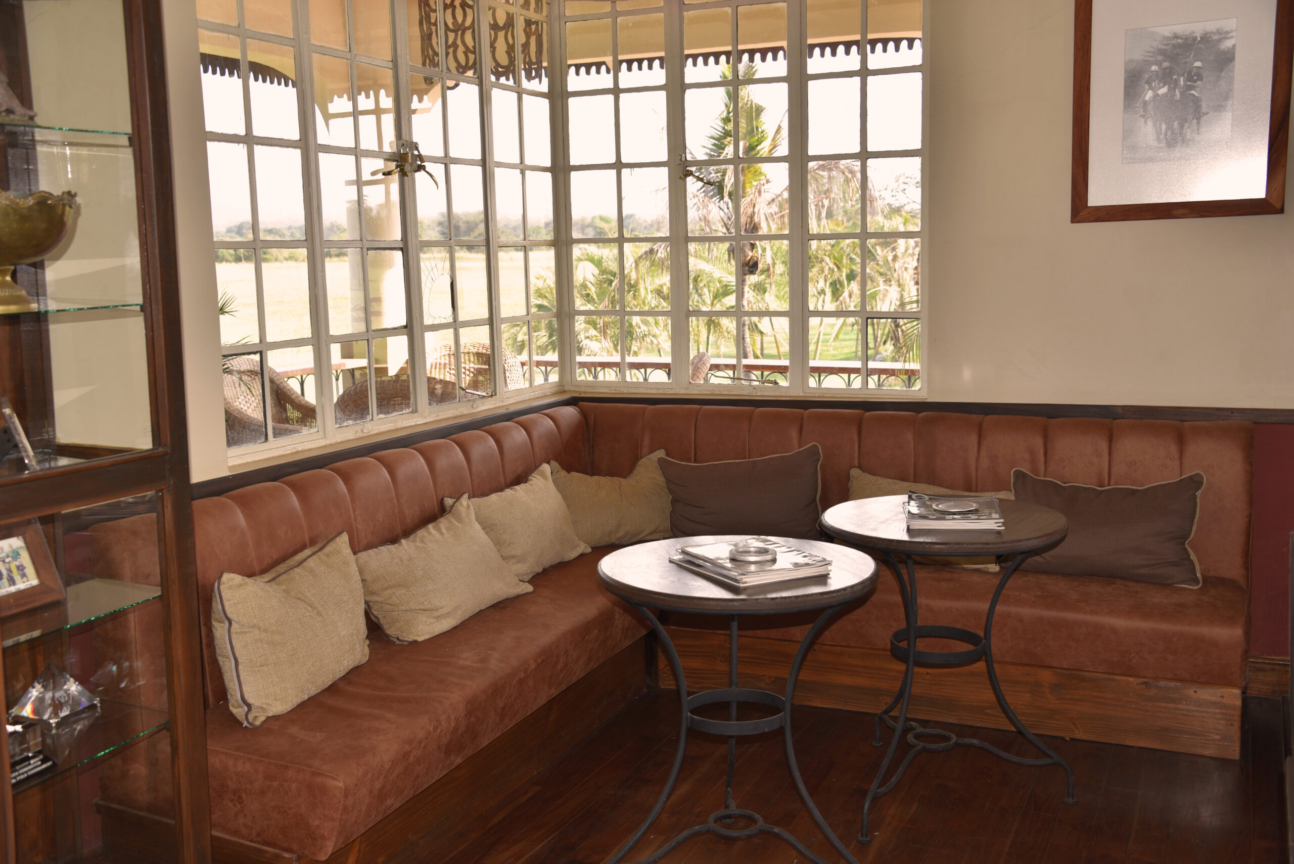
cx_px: 647
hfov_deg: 53.1
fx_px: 1294
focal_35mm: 36
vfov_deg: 36.9
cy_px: 432
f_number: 5.6
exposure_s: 1/125
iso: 200
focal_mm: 36
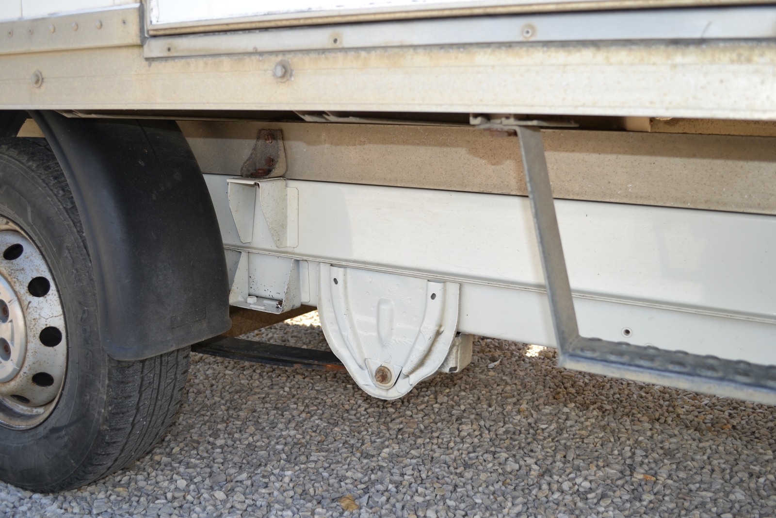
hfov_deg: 57.2
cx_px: 388
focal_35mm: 33
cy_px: 259
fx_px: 711
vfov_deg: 40.0
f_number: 4
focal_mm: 22
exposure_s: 1/200
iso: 100
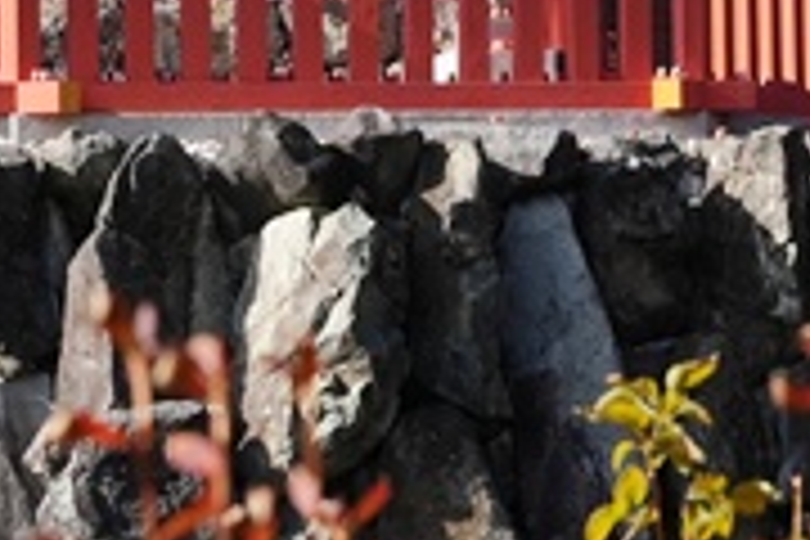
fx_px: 4949
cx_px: 819
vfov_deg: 6.2
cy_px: -83
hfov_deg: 9.3
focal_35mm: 220
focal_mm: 38.7
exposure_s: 1/2000
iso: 1000
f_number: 8
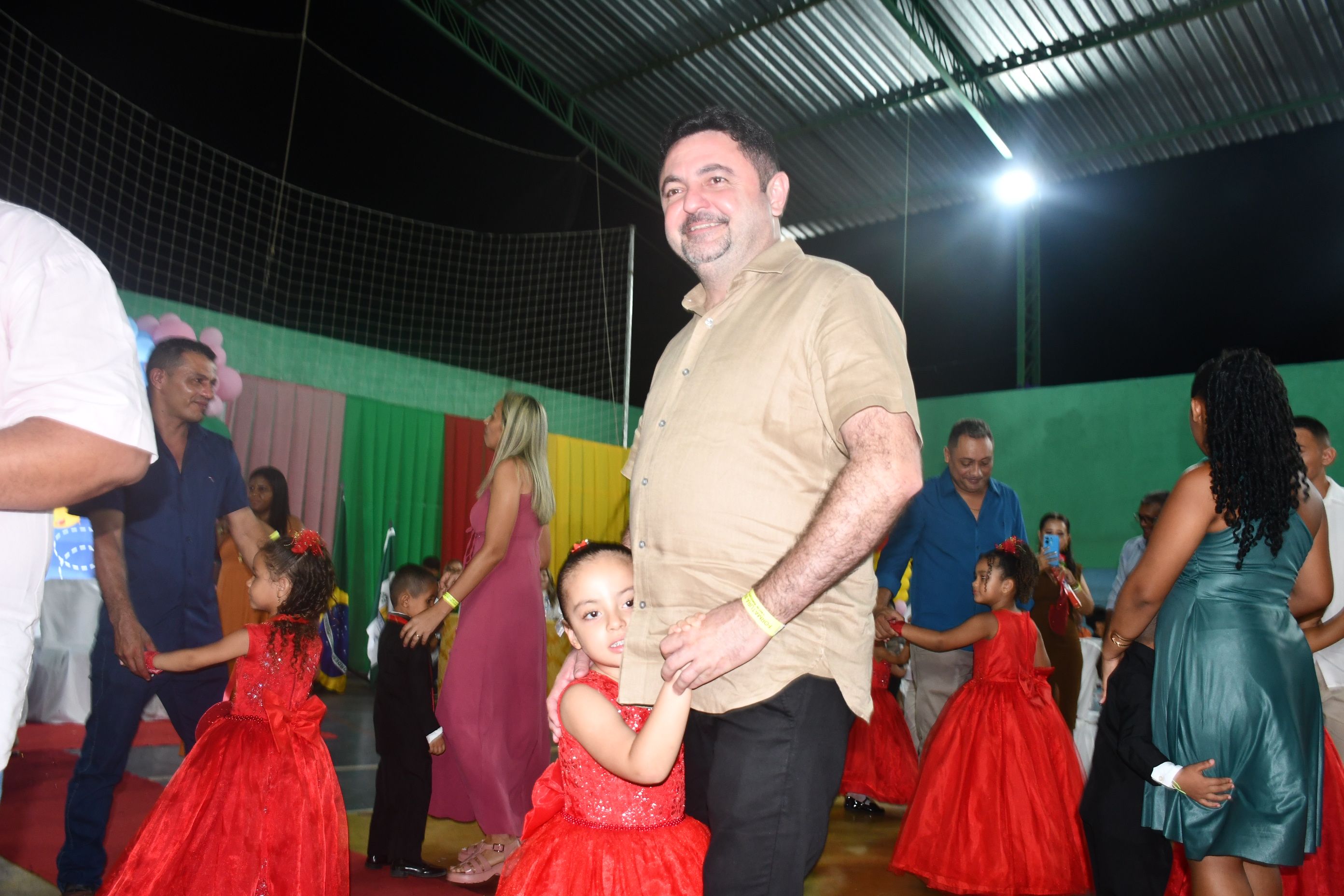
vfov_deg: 43.6
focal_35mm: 30
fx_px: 1120
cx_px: 672
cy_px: 448
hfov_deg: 61.9
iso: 800
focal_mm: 20
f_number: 3.5
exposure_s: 1/60
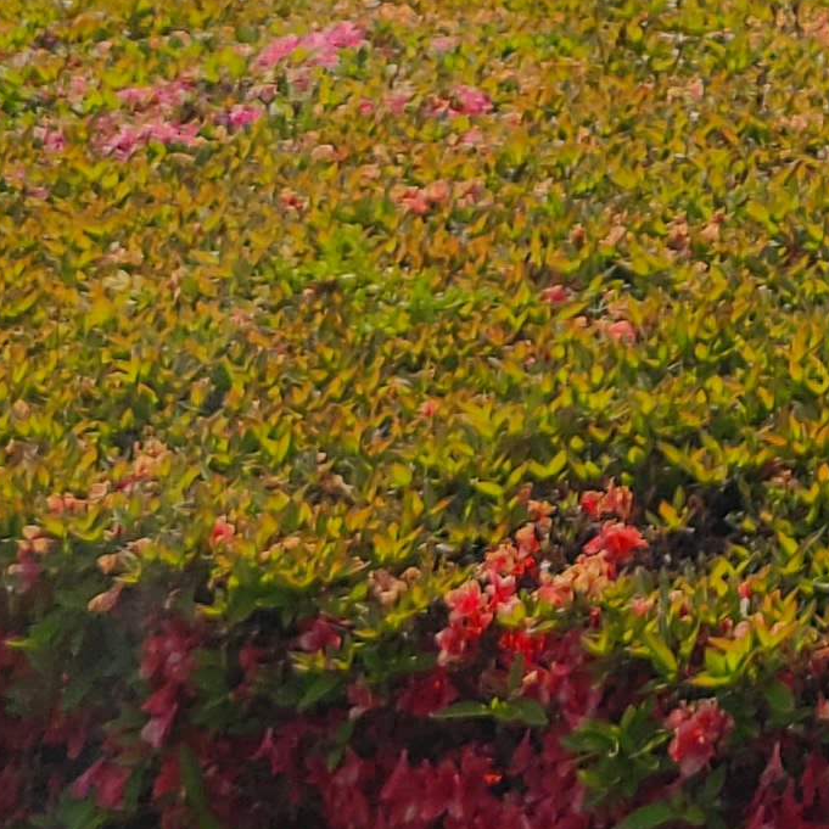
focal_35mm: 136
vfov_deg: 12.1
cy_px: -528
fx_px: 3685
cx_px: 1660
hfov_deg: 11.5
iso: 40
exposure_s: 1/4385
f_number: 1.8
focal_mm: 5.4
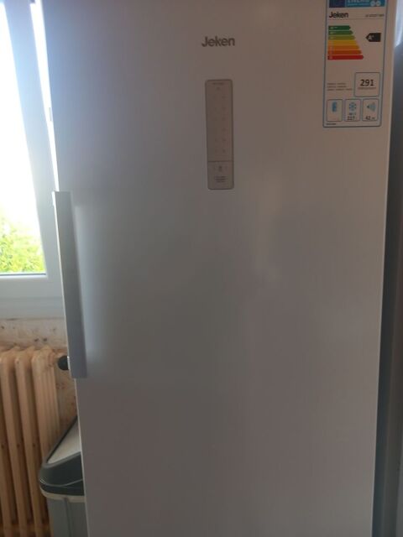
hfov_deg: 51.4
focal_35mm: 27
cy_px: 268
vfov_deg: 65.3
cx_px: 202
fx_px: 419
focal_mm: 4
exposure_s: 1/50
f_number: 1.8
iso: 100
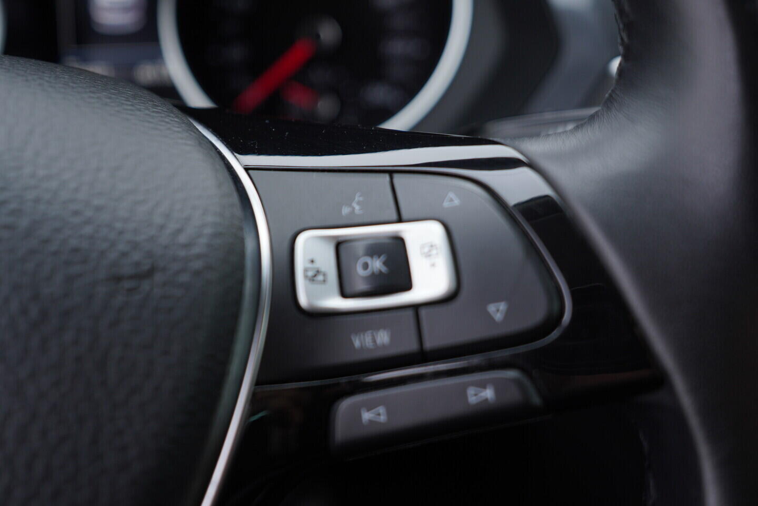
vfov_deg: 36.9
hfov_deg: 53.1
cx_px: 379
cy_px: 253
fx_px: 758
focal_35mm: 36
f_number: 3.2
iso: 125
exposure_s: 1/50
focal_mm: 24
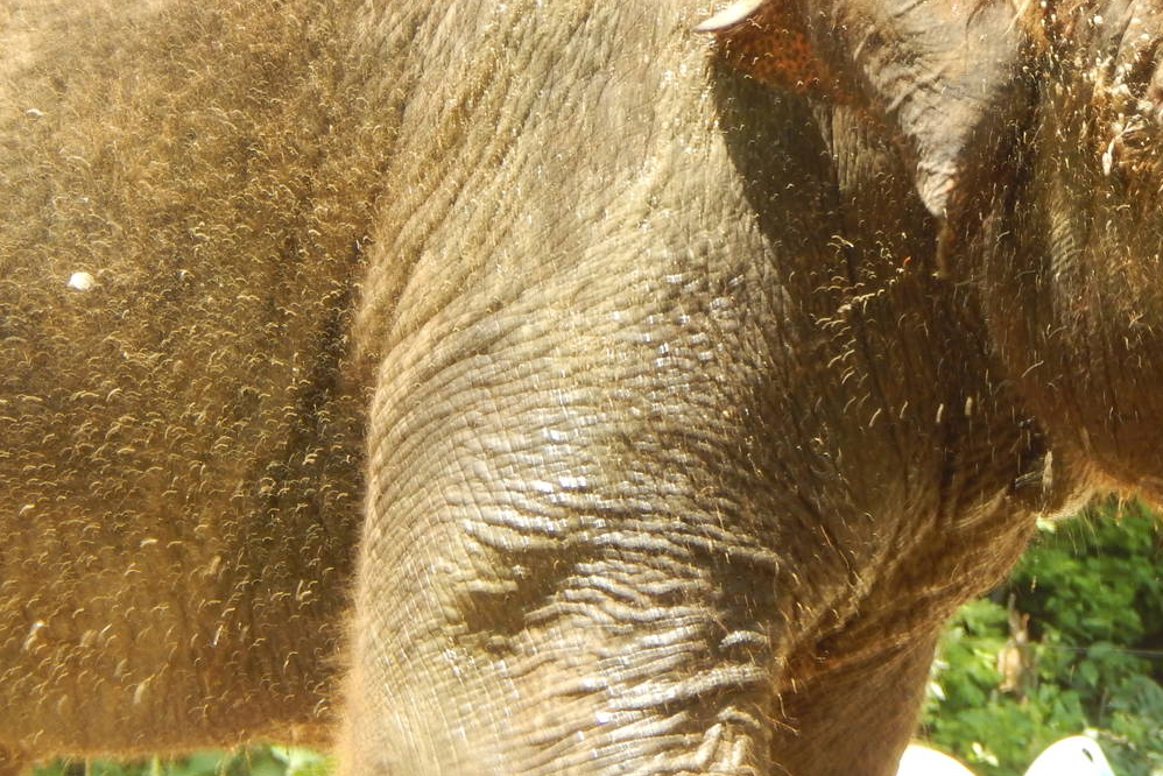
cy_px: 210
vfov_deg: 3.3
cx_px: 923
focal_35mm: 420
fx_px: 13571
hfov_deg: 4.9
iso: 125
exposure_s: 1/80
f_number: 5.6
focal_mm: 44.9
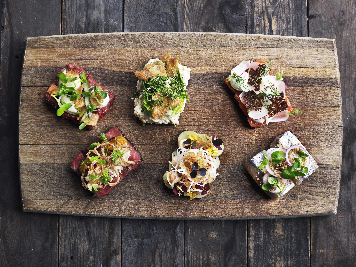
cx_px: 178
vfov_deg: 23.3
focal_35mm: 63
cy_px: 134
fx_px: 648
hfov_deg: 30.7
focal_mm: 80
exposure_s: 1/15
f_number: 11
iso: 100
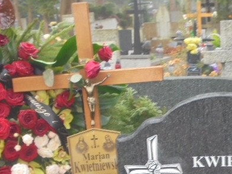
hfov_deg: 24.1
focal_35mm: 80
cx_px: 175
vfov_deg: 18.3
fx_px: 536
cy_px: 124
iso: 400
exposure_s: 1/20
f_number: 4.8
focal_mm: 8.9
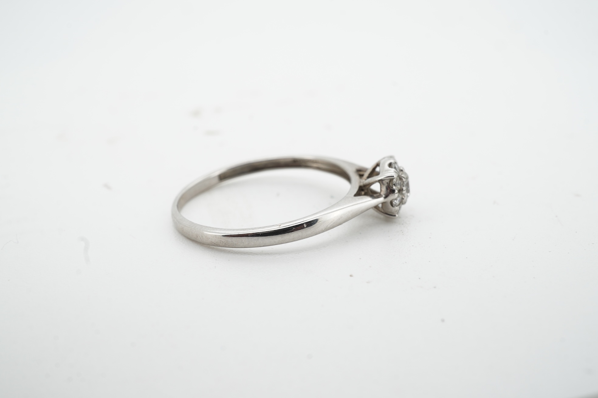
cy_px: 199
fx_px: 747
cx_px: 299
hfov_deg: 43.6
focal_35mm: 45
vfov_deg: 29.9
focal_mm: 30
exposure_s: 1/100
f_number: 22
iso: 200
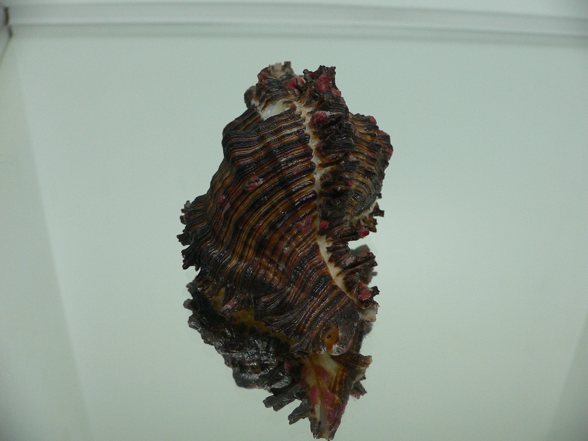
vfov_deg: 40.7
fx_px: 595
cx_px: 294
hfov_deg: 52.6
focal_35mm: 35
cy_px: 220
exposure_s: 1/60
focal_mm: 4.6
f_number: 2.8
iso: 150
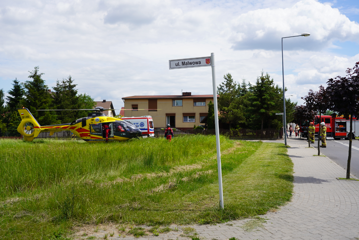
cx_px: 180
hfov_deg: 51.9
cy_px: 120
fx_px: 369
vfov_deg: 35.9
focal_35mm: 37
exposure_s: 1/800
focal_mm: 37
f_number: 5
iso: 100
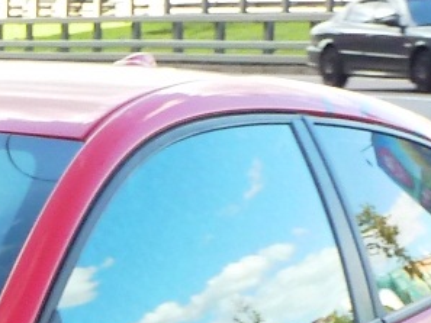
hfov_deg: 8.0
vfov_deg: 6.1
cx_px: -385
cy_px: 585
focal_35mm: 237
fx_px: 2952
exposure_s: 1/125
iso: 160
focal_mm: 7.3
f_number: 3.7
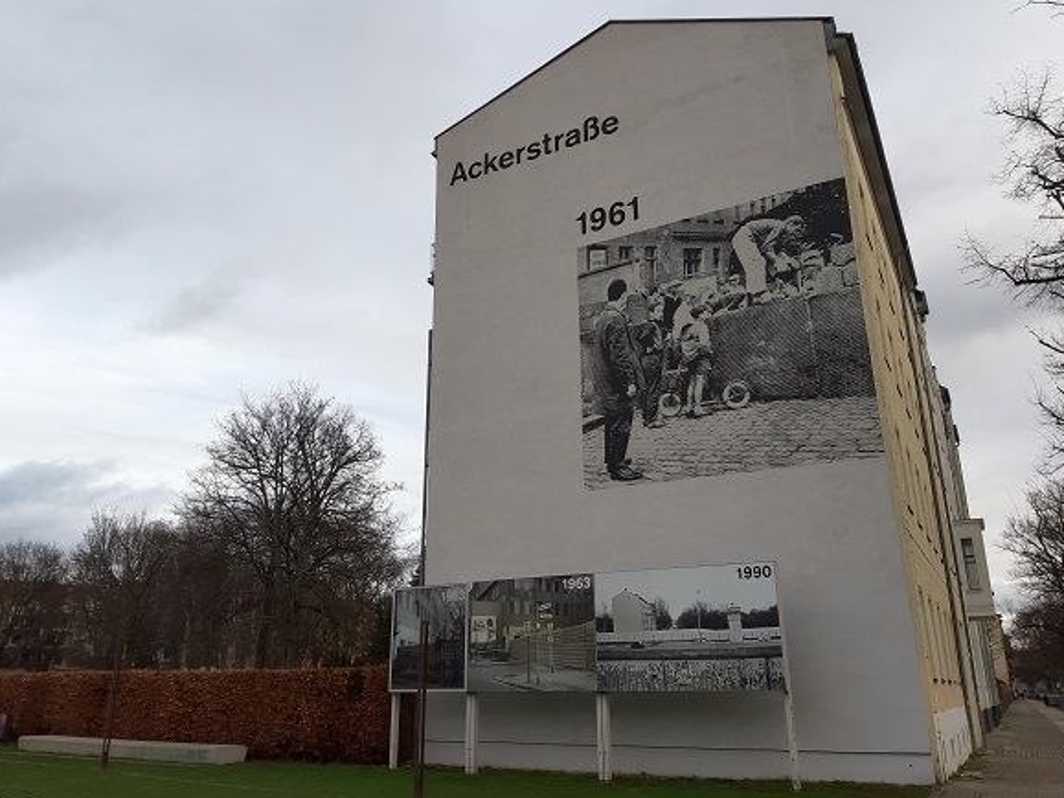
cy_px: 395
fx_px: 860
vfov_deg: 49.7
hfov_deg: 63.5
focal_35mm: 28
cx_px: 524
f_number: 1.7
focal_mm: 3.93
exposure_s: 1/289
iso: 40
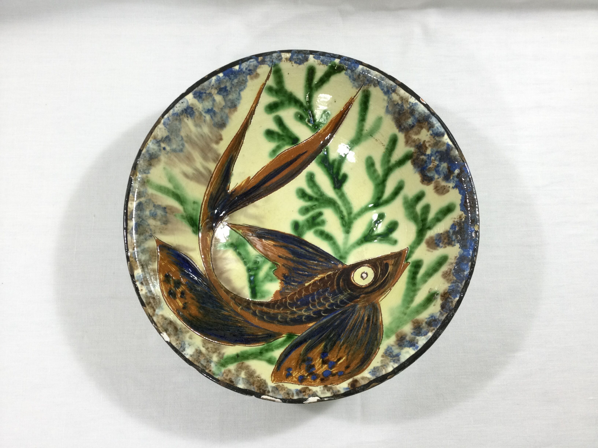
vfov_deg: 45.4
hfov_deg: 58.4
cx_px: 299
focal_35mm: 31
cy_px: 224
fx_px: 536
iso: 25
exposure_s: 1/33
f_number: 2.4
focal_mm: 3.3
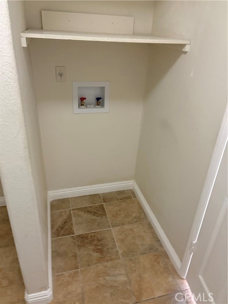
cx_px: 114
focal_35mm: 26
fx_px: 228
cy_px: 152
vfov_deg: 67.3
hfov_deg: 53.1
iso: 500
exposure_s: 1/30
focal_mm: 5.96
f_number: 1.6
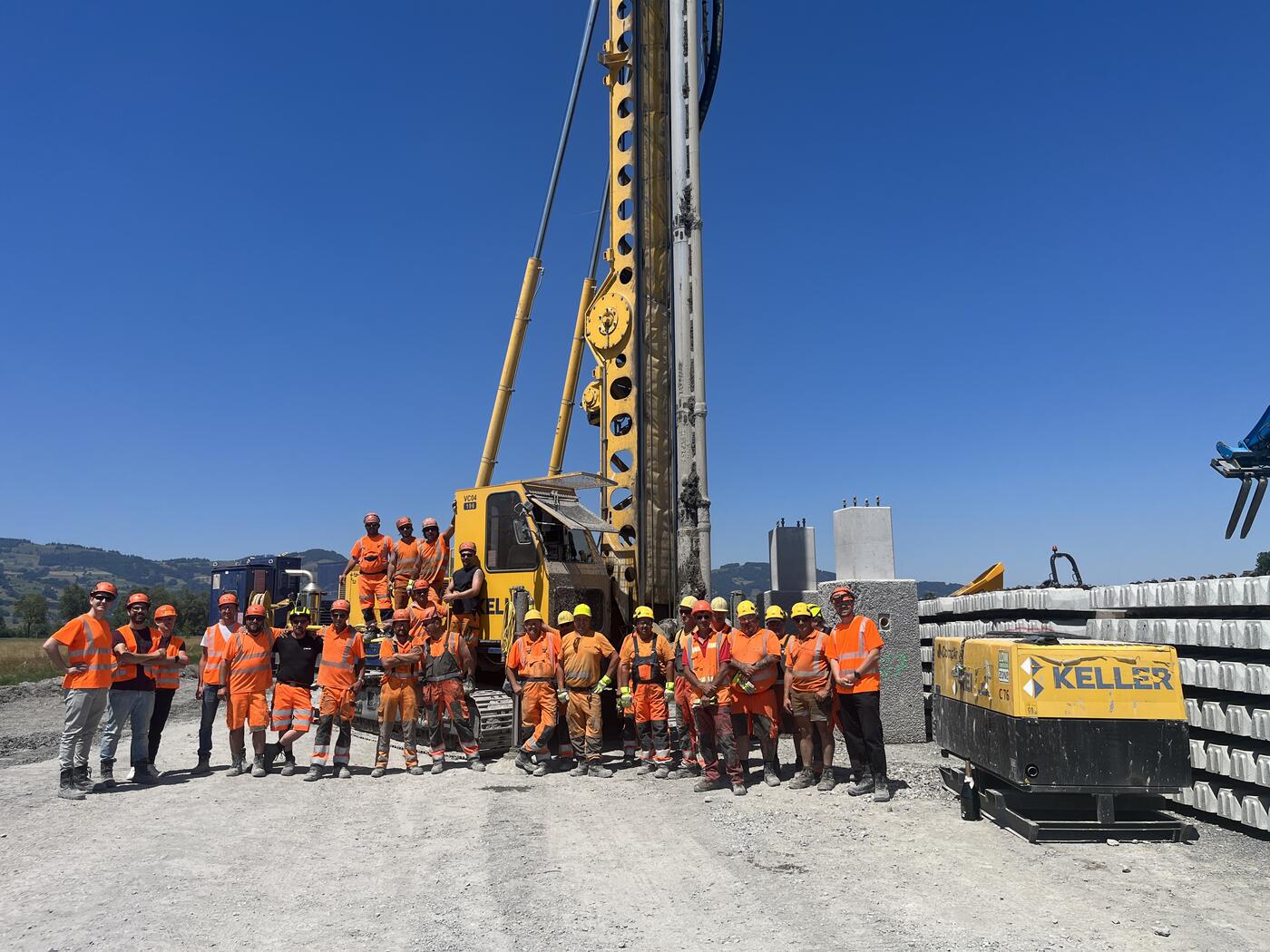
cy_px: 476
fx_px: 954
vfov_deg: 53.1
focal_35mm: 26
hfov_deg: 67.3
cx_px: 635
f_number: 1.6
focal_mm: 5.1
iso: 50
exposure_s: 1/5076
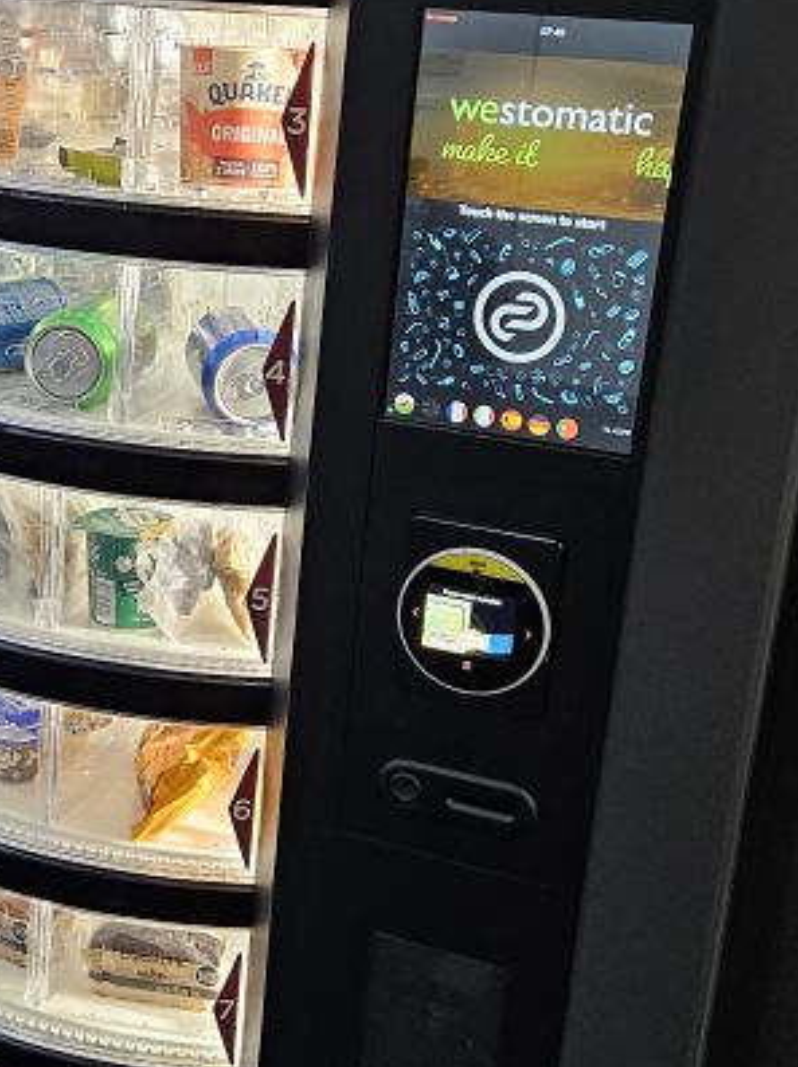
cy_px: 508
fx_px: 1786
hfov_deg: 24.7
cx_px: 129
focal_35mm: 58
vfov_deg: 33.3
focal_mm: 5.4
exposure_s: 1/100
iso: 320
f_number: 1.8
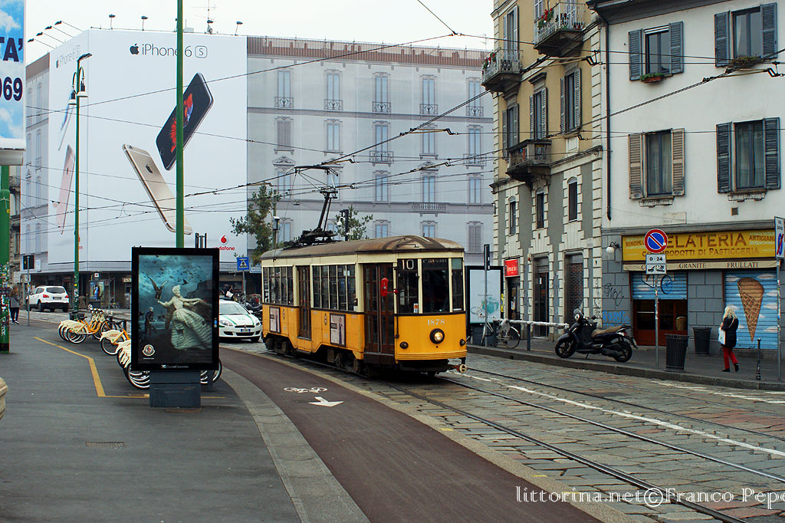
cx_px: 392
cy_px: 262
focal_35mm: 52
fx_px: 1144
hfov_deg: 37.9
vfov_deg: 25.7
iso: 400
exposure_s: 1/320
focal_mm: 35
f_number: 6.3
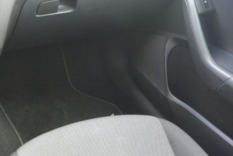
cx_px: 71
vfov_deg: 24.9
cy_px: 46
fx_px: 350
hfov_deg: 36.3
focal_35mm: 54
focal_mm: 10
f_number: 3.5
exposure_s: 1/60
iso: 720
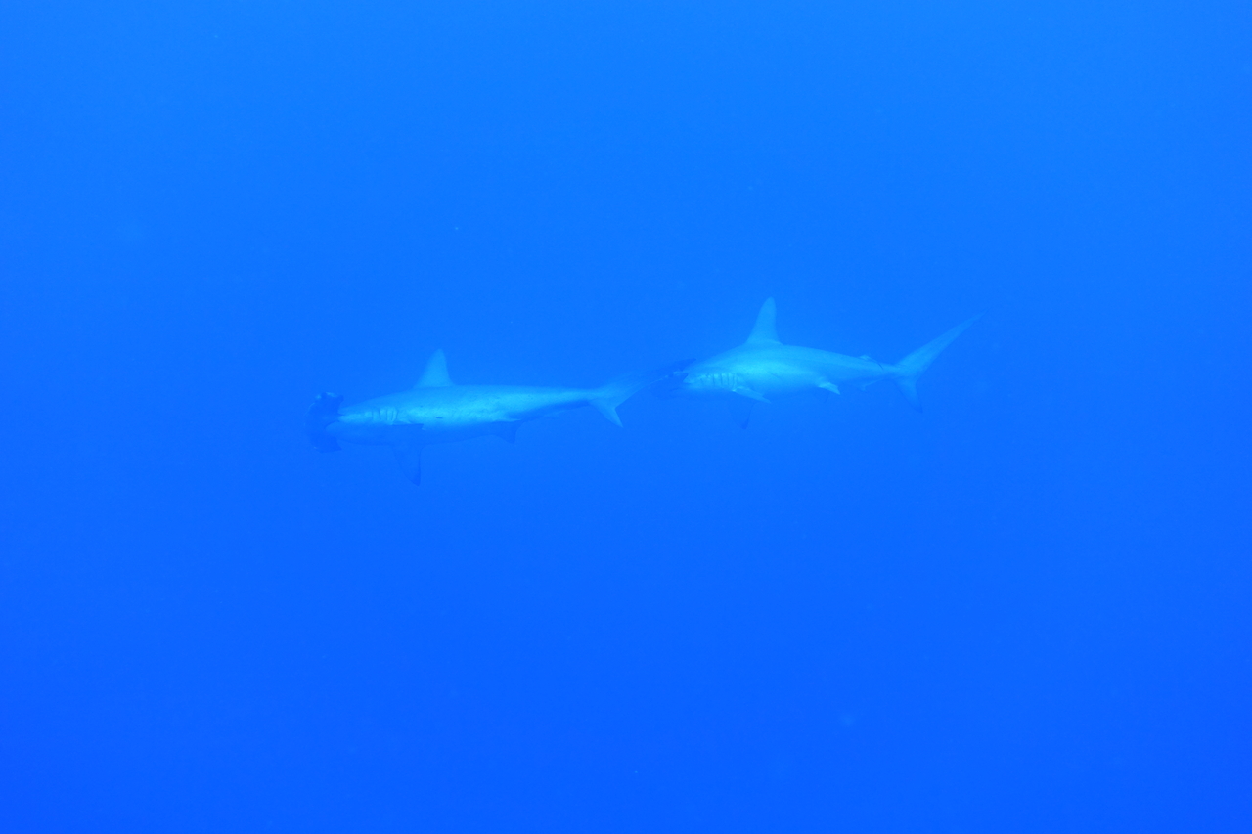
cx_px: 626
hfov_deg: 41.9
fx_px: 1634
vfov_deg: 28.6
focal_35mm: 47
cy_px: 417
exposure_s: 1/80
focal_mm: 17.06
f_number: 4
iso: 125
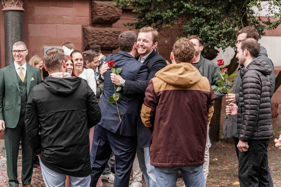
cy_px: 94
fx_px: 585
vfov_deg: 18.2
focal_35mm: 75
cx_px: 140
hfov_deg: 27.0
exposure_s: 1/125
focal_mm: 75
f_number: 2.8
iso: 125
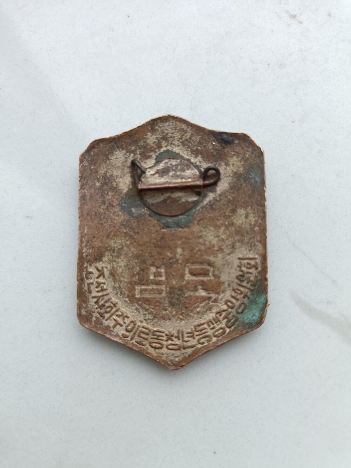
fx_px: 352
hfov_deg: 53.1
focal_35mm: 26
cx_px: 176
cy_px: 234
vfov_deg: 67.3
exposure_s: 1/122
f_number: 1.8
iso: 100
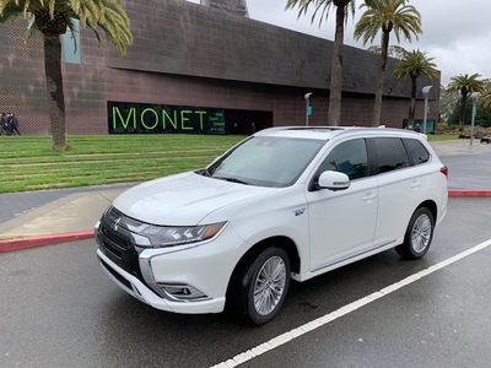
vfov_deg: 53.1
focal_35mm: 26
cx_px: 246
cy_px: 184
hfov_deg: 67.3
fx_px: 369
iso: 25
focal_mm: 4.25
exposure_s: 1/945
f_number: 1.8
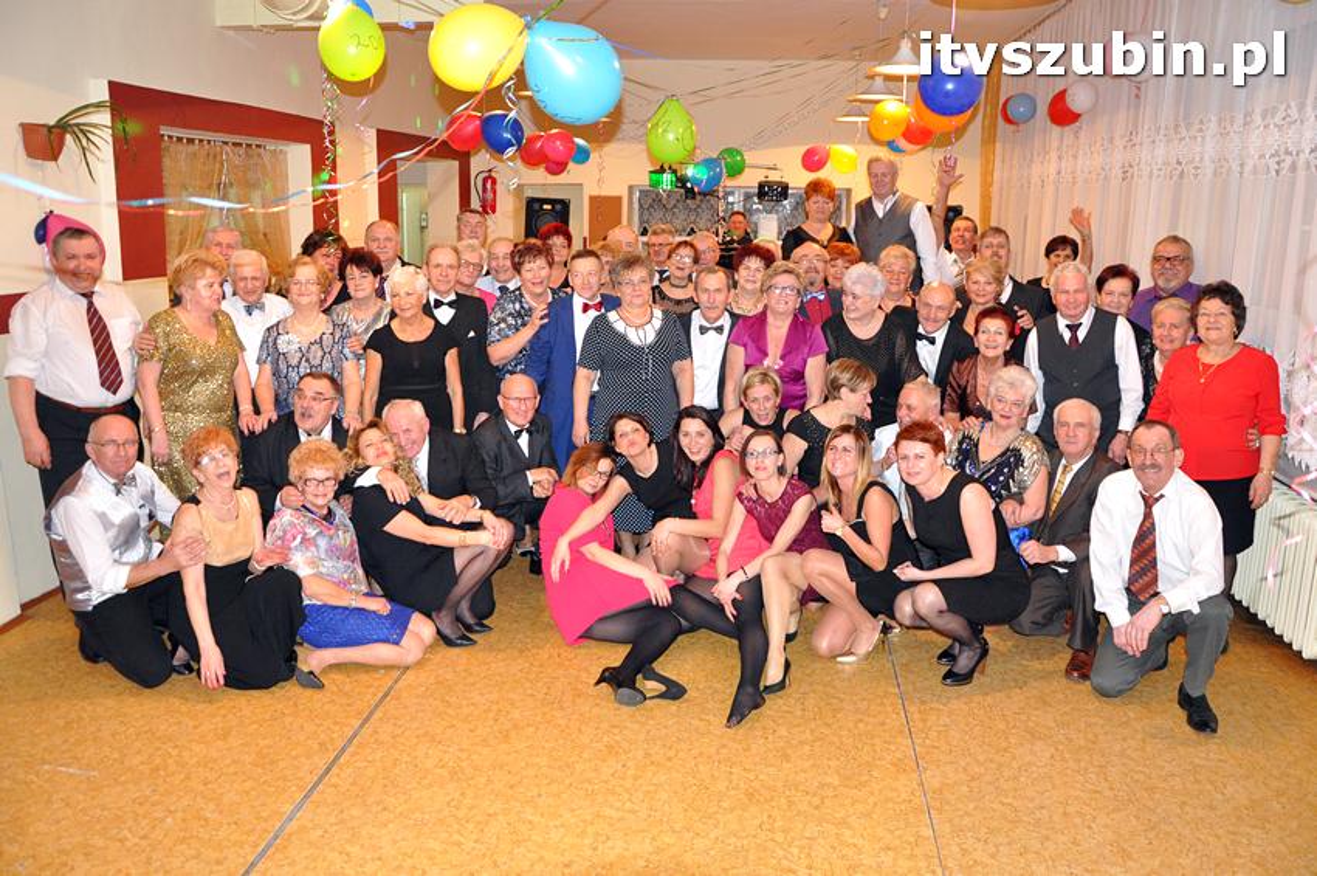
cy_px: 438
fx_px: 987
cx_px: 658
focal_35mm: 27
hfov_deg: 67.4
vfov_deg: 47.8
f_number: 5
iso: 1600
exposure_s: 1/60
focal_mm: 18
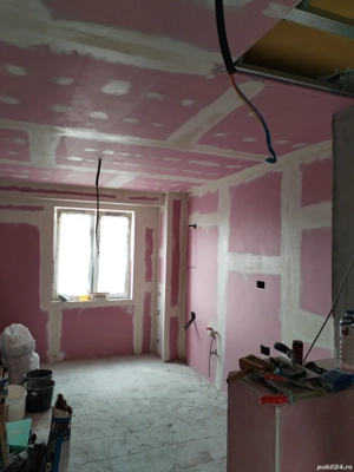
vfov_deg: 67.3
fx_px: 355
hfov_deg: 53.1
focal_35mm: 26
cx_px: 177
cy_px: 236
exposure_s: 1/60
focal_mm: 4.75
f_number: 1.8
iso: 289
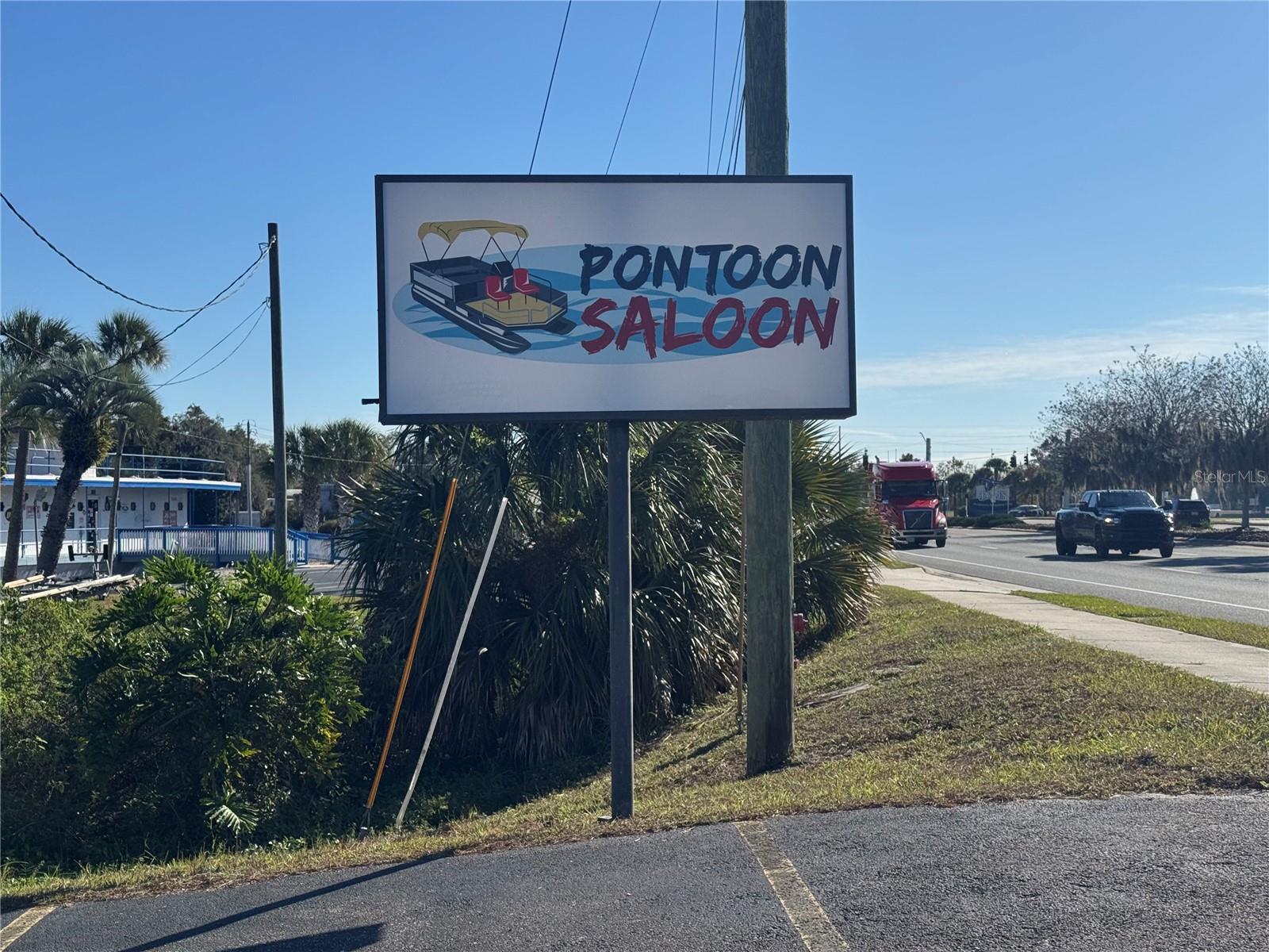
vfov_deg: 30.3
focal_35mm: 48
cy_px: 476
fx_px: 1760
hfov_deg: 39.7
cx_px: 634
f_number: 1.78
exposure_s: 1/6410
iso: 64
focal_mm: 6.76
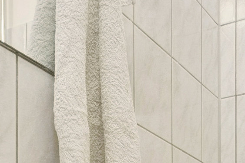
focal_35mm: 64
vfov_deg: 16.7
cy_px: 314
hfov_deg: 29.0
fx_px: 435
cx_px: 255
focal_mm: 12
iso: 320
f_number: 5.6
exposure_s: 1/25
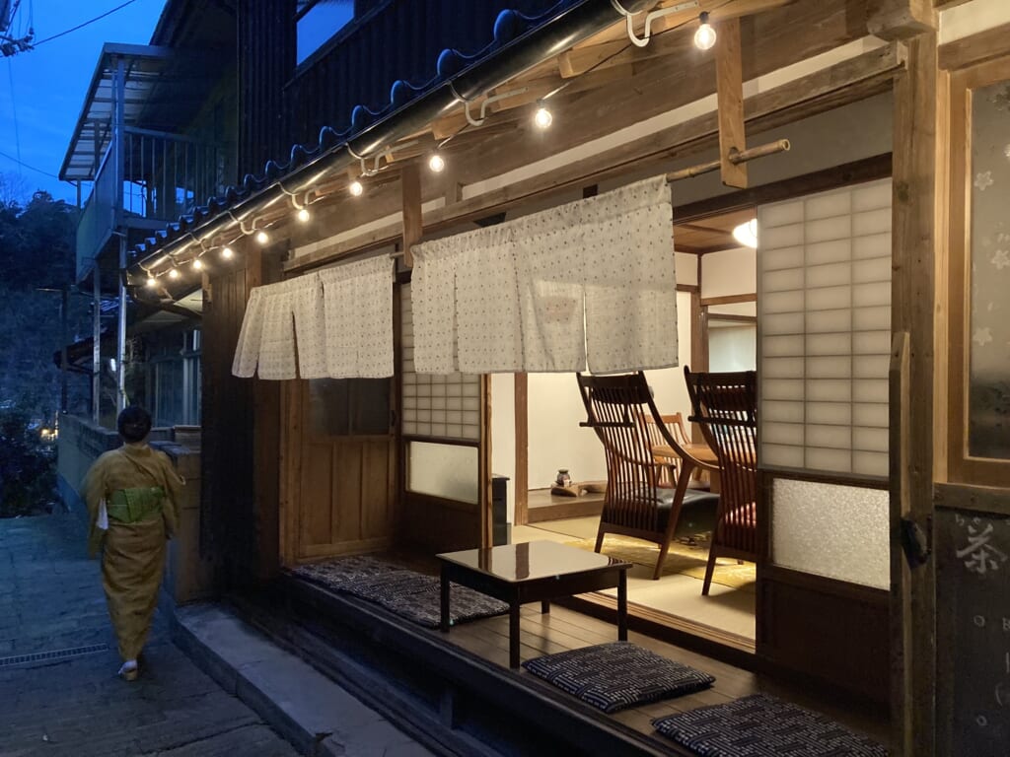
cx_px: 505
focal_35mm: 28
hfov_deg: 63.4
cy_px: 378
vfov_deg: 49.7
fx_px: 817
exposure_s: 1/30
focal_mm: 3.99
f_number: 1.8
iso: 500
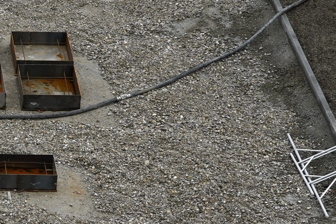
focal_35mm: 204
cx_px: -195
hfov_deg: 9.7
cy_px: 202
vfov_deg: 6.7
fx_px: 1904
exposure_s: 1/125
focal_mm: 54
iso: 320
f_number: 11
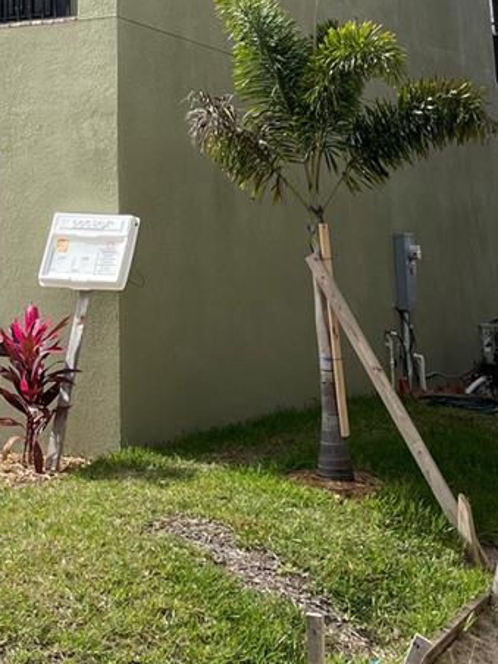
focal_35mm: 69
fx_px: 1324
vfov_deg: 25.6
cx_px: 60
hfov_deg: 20.9
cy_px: -112
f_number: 1.6
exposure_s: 1/2817
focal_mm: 4.2
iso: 32
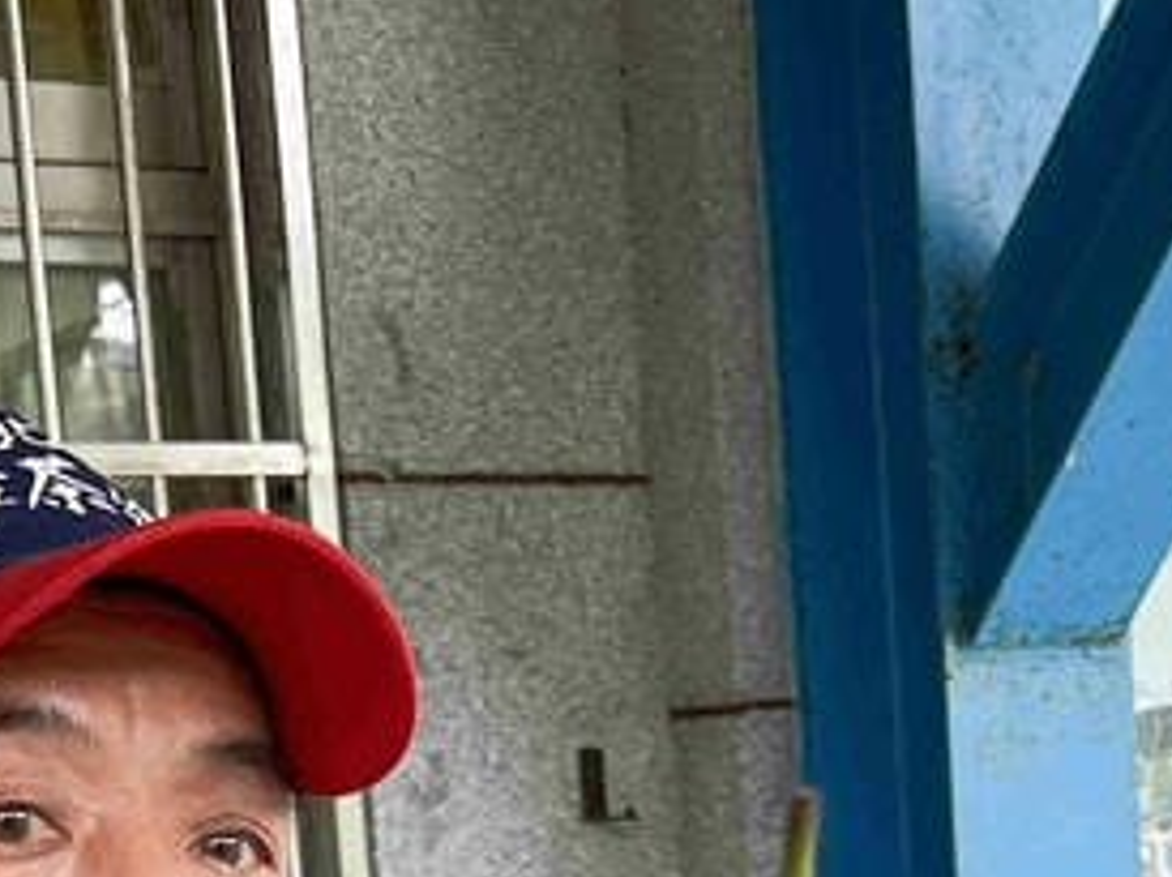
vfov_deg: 11.8
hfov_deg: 17.3
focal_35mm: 114
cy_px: 1681
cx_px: 689
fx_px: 3856
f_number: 1.5
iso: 64
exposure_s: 1/120
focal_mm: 5.7
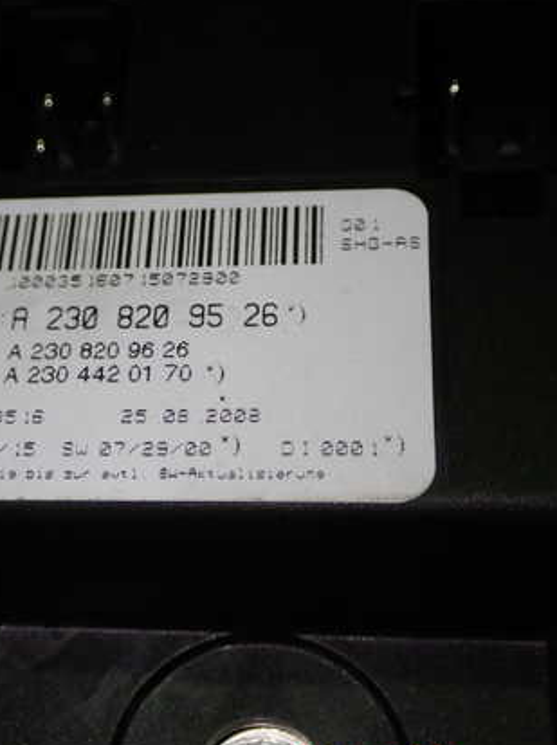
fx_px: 1375
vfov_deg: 30.3
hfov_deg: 22.8
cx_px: 168
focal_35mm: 64
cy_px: 382
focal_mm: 7.84
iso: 160
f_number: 2.9
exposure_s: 1/80
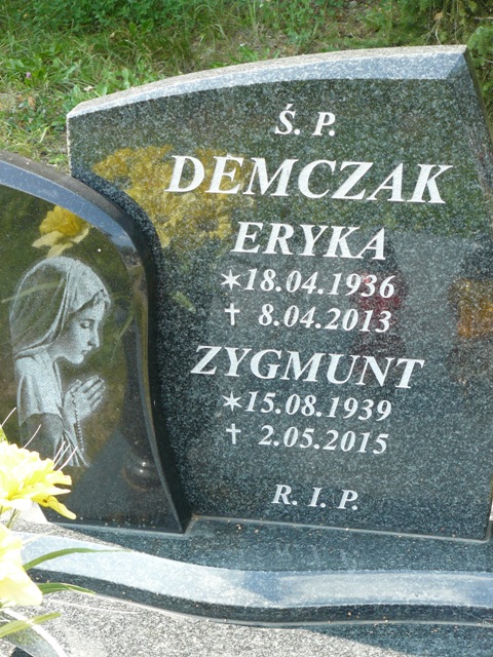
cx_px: 246
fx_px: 1690
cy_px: 328
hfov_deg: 16.6
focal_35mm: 89
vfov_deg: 22.0
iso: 100
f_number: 3.6
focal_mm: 14.9
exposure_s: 1/125
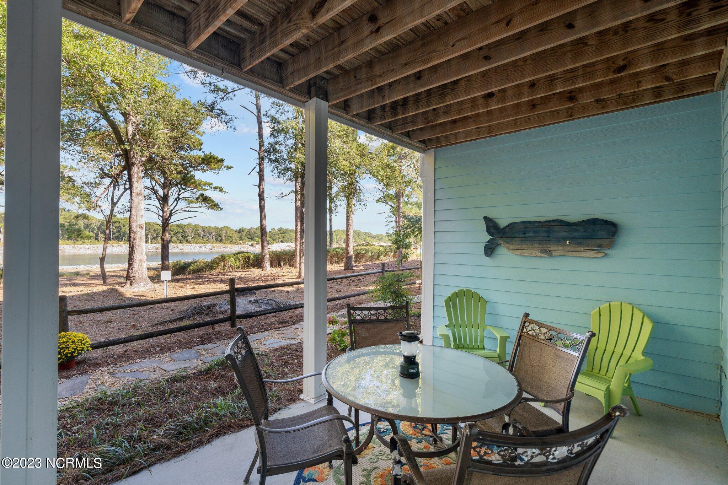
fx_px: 324
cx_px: 364
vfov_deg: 73.7
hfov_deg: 96.7
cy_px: 242
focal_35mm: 16
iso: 200
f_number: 8
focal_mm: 16
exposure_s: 1/50
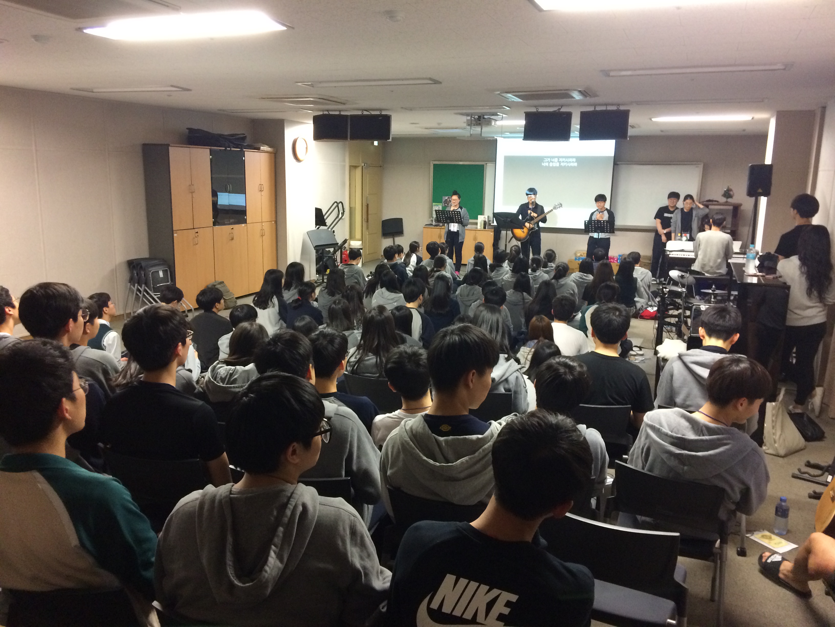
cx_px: 418
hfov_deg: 61.7
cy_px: 314
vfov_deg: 48.2
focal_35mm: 29
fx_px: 700
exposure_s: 1/24
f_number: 2.2
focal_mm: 4.15
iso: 320
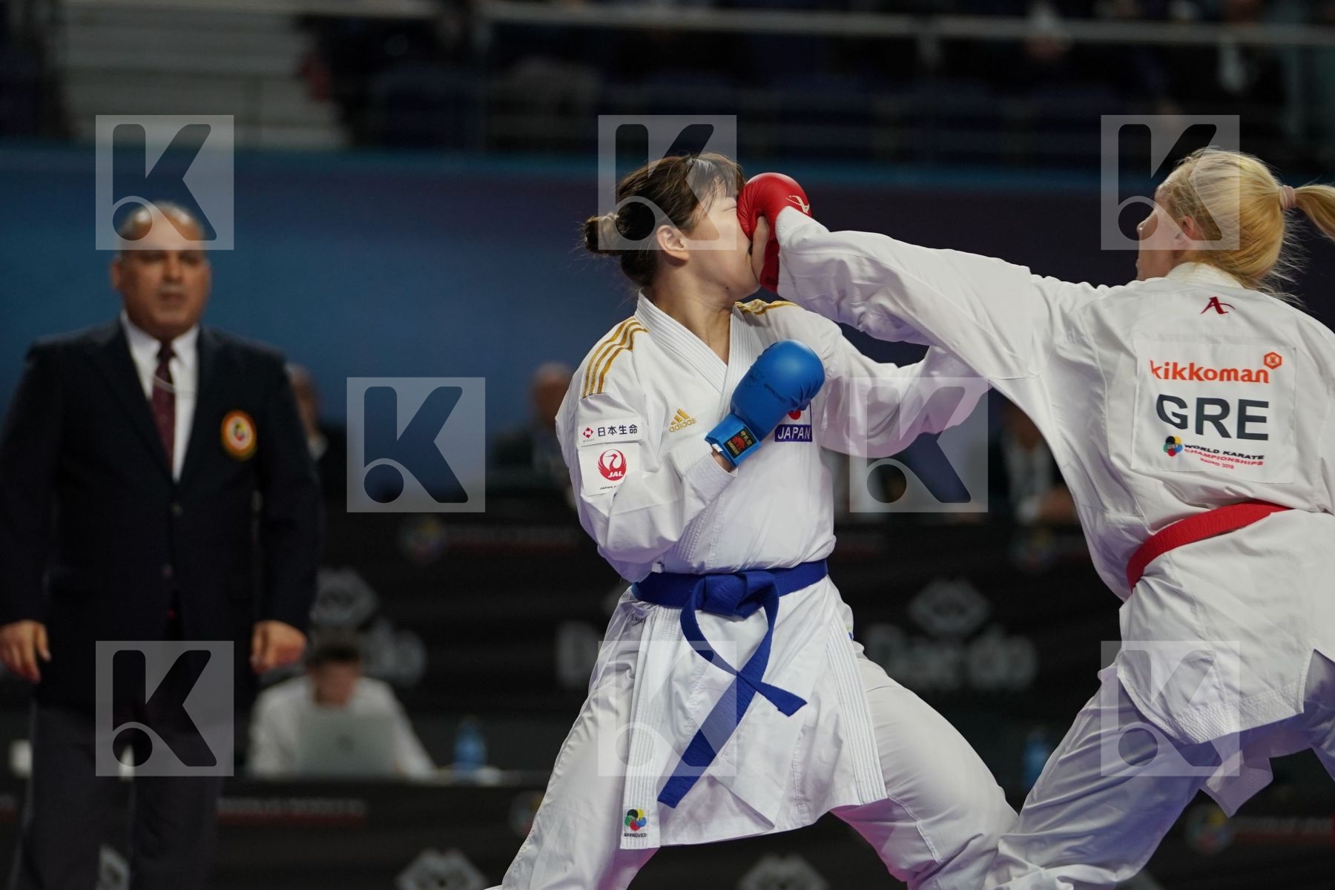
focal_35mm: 246
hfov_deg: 8.4
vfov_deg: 5.6
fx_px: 9122
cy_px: 445
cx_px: 668
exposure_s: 1/1000
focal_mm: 164
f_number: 2.8
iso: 1000
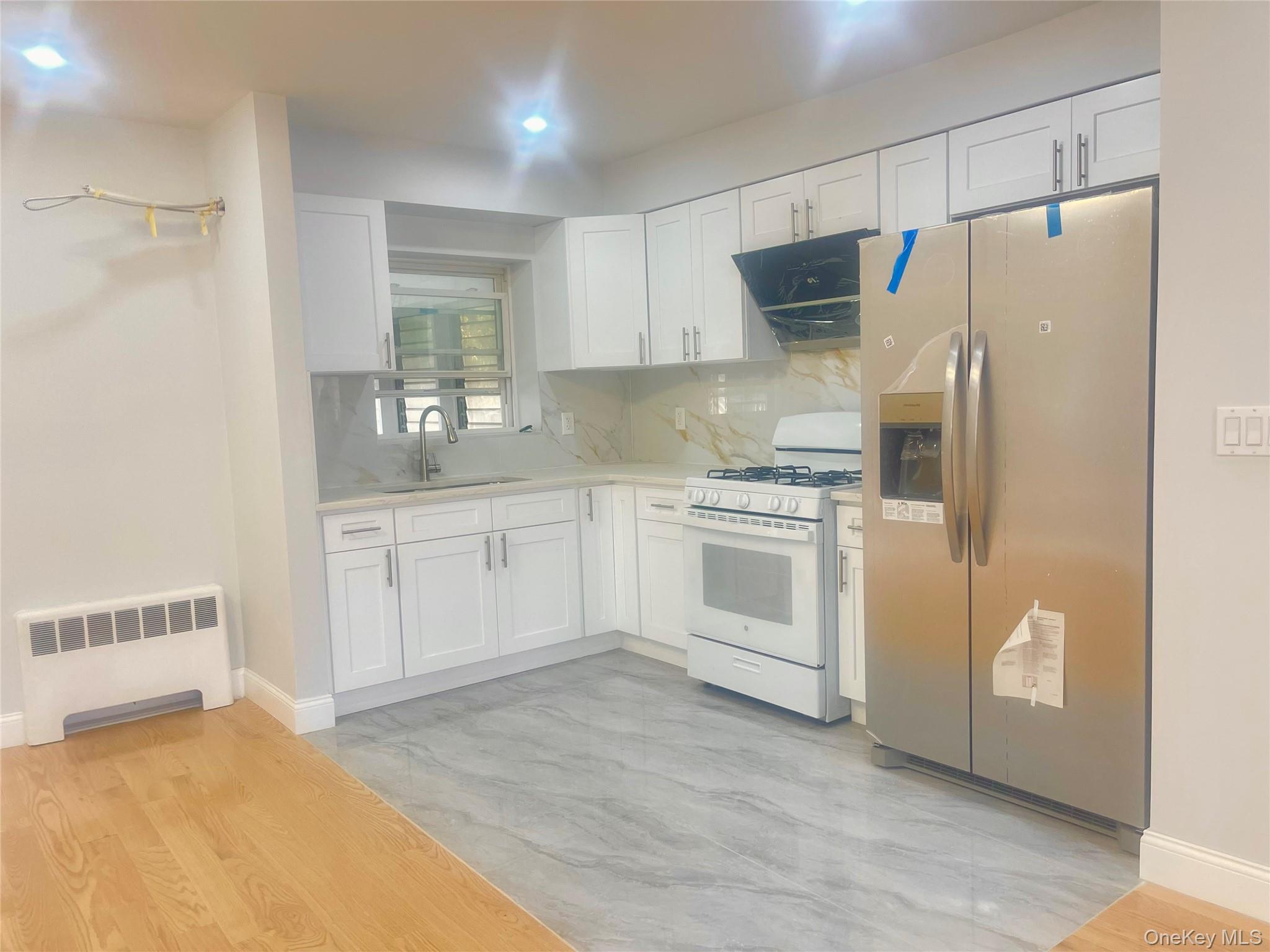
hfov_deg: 69.4
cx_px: 635
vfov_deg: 54.9
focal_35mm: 25
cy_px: 476
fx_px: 917
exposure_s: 1/121
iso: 125
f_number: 1.6
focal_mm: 5.1
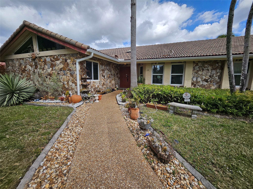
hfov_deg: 106.2
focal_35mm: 13
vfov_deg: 89.9
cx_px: 126
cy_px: 94
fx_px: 95
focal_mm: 1.7
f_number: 2.2
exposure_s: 1/968
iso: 32
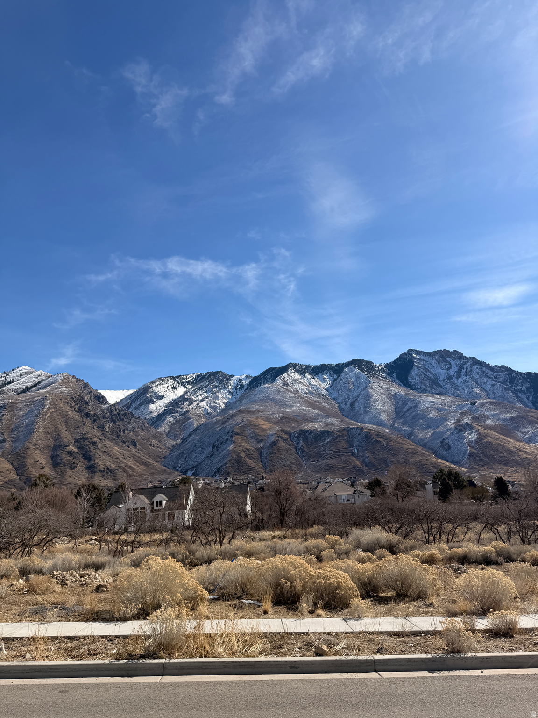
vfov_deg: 71.6
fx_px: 497
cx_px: 269
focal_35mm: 24
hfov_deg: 56.8
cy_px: 359
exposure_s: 1/6173
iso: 80
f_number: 1.78
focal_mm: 6.76
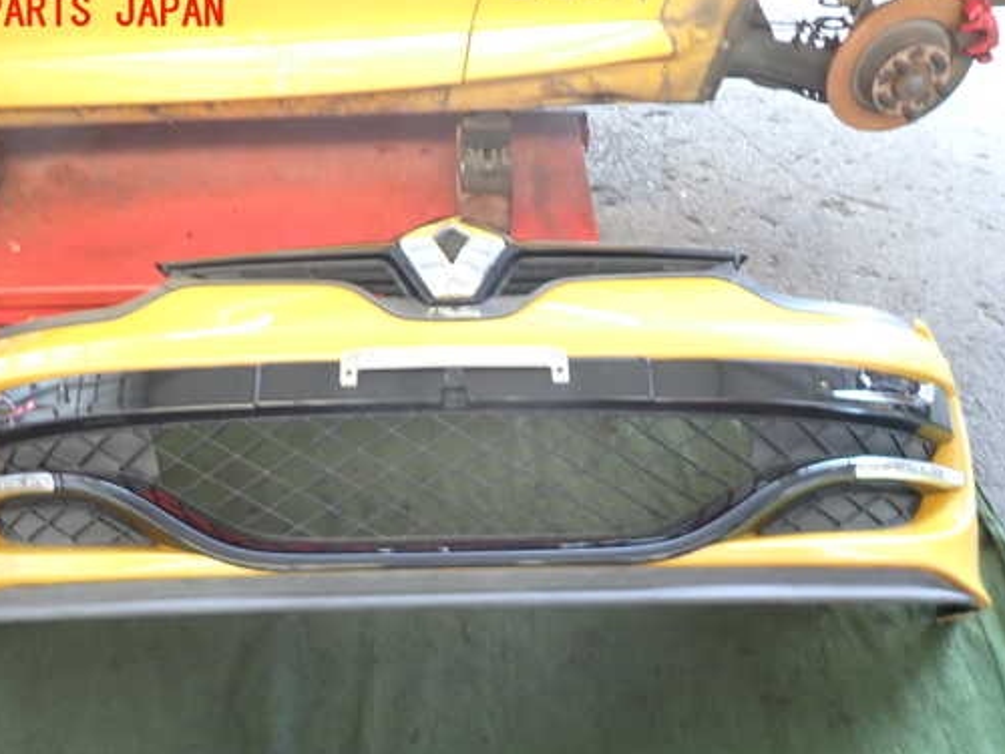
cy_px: 440
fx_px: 871
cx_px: 462
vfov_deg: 46.6
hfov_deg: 59.9
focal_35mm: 30
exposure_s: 1/30
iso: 320
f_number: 2
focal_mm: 4.5
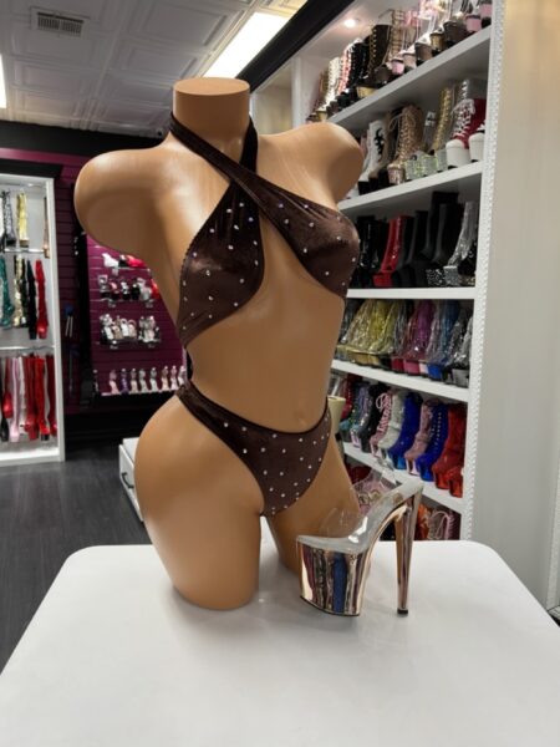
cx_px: 280
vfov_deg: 67.3
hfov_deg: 53.1
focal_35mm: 26
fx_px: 561
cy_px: 374
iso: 125
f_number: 1.5
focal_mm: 5.7
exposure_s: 1/60
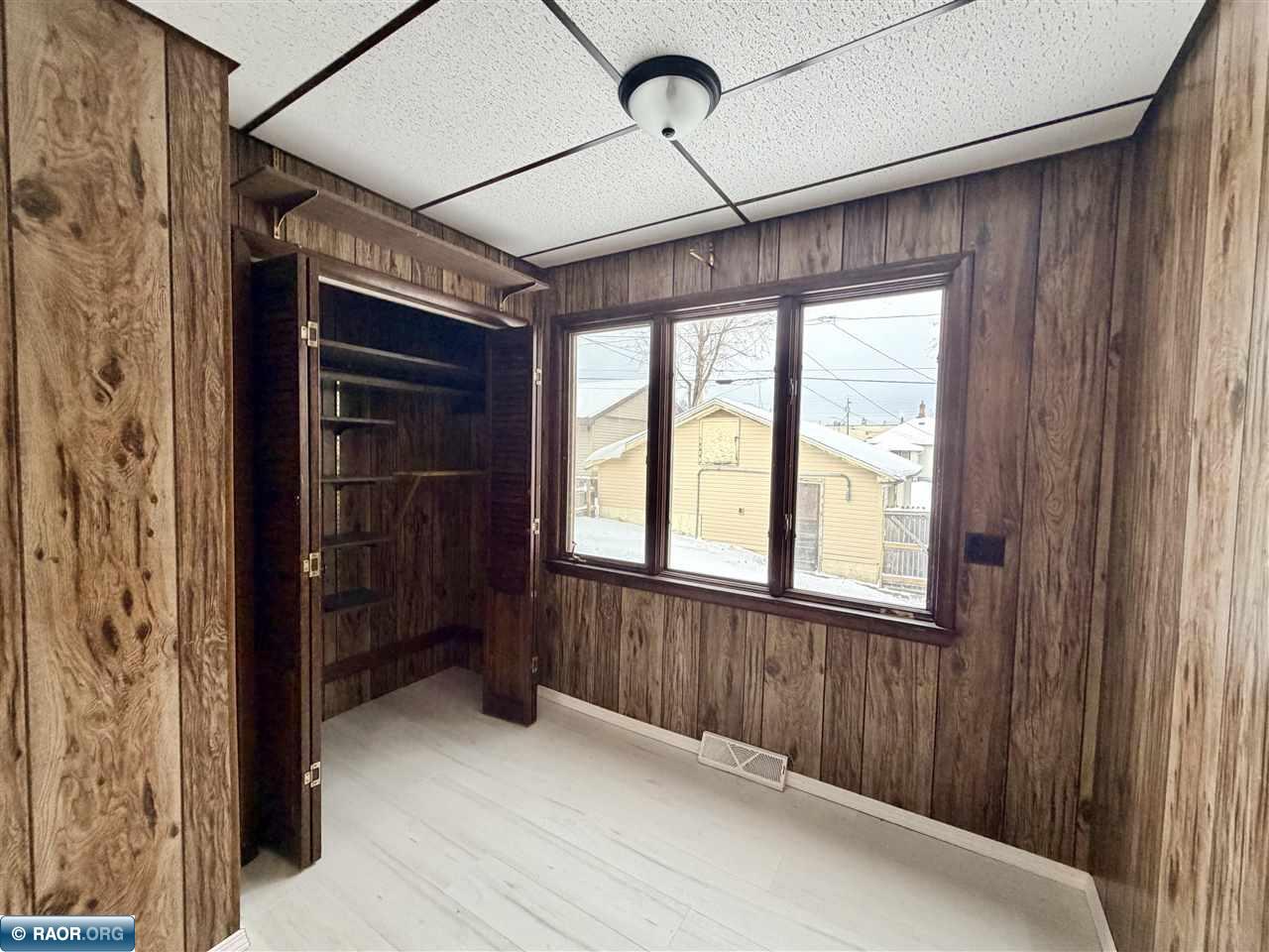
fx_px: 513
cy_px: 476
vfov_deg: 85.7
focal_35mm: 14
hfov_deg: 102.1
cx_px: 634
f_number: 2.2
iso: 250
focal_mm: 2.22
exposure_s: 1/121
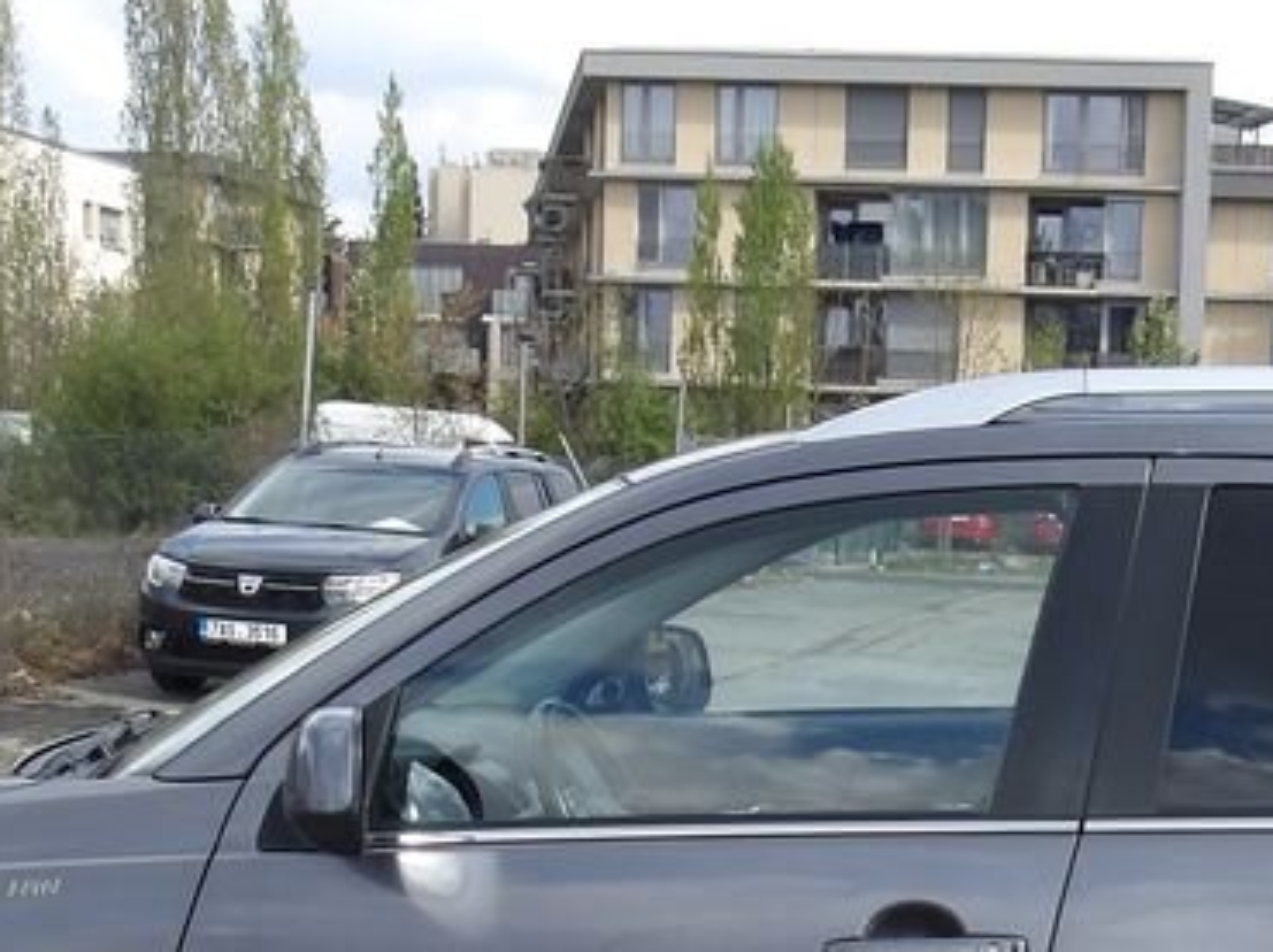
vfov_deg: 19.2
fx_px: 2755
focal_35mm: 75
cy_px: 869
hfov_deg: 25.6
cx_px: 980
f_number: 3
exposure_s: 1/711
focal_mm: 4.9
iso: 100
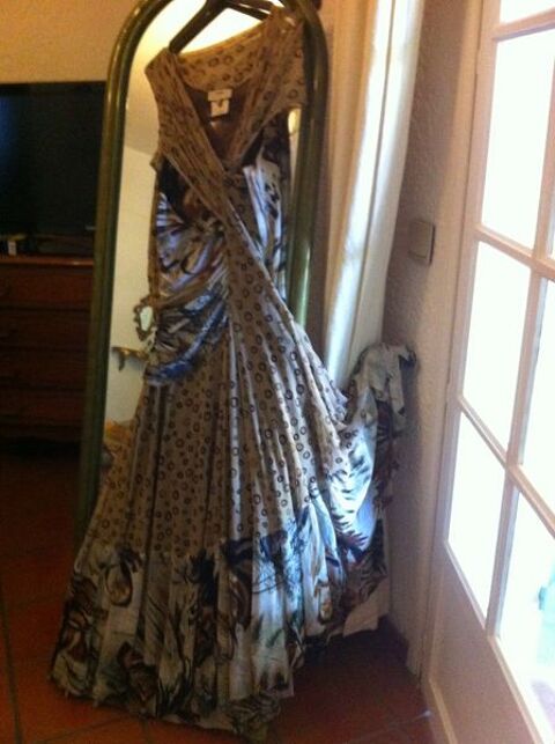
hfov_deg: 40.6
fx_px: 750
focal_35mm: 35
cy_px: 372
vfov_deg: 52.7
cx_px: 278
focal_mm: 3.85
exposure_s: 1/15
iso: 800
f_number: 2.8
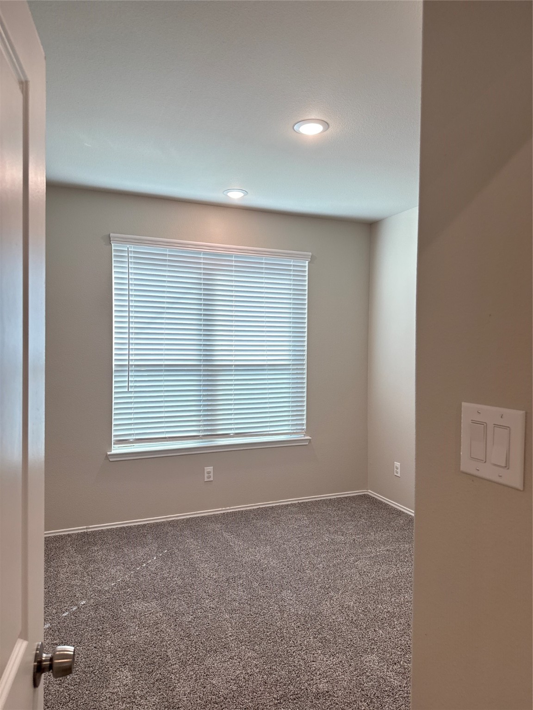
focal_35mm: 24
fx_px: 493
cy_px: 355
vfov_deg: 71.6
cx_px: 266
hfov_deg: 56.8
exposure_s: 1/138
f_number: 1.78
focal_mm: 6.76
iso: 200
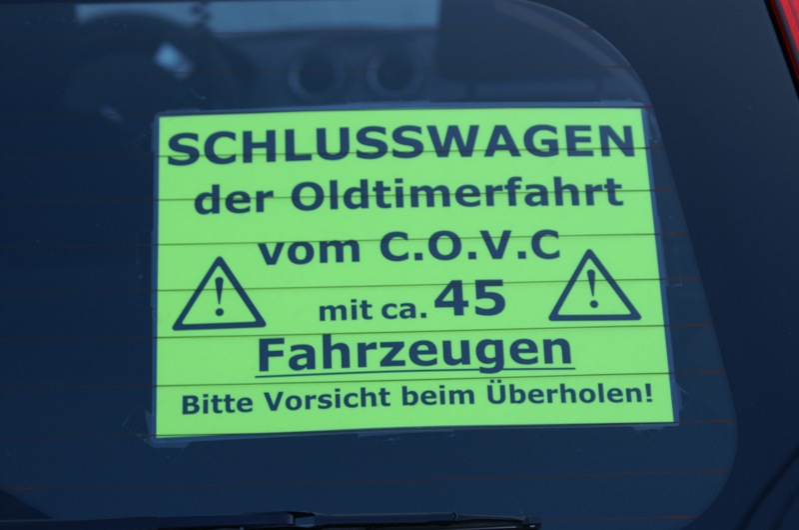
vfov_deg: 15.1
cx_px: 400
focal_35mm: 90
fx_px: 1994
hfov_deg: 22.7
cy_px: 265
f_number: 7.1
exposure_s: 1/160
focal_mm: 60
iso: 100
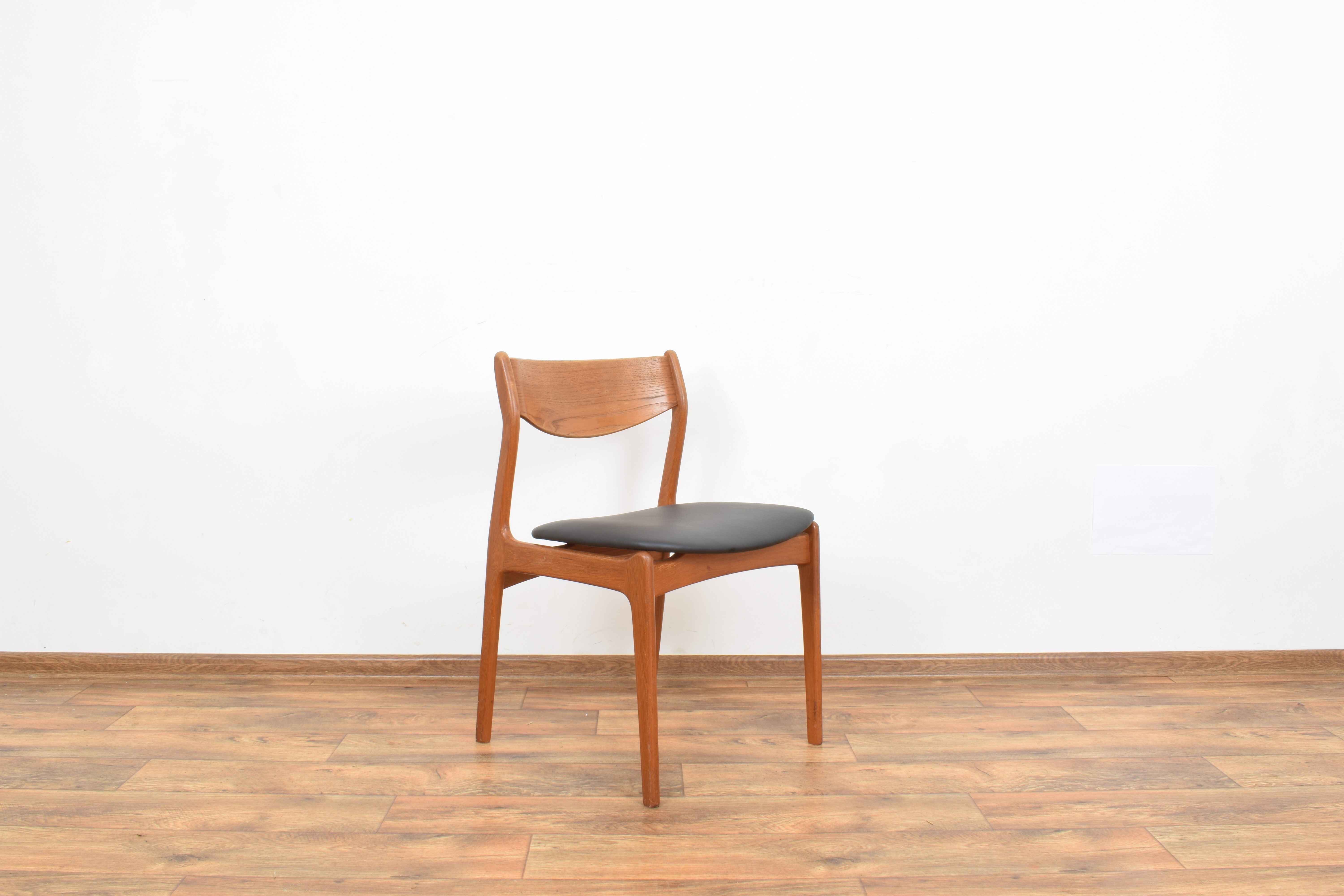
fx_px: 1232
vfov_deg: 40.0
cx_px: 672
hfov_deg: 57.2
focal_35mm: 33
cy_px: 448
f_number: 25
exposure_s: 5
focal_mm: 22
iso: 100
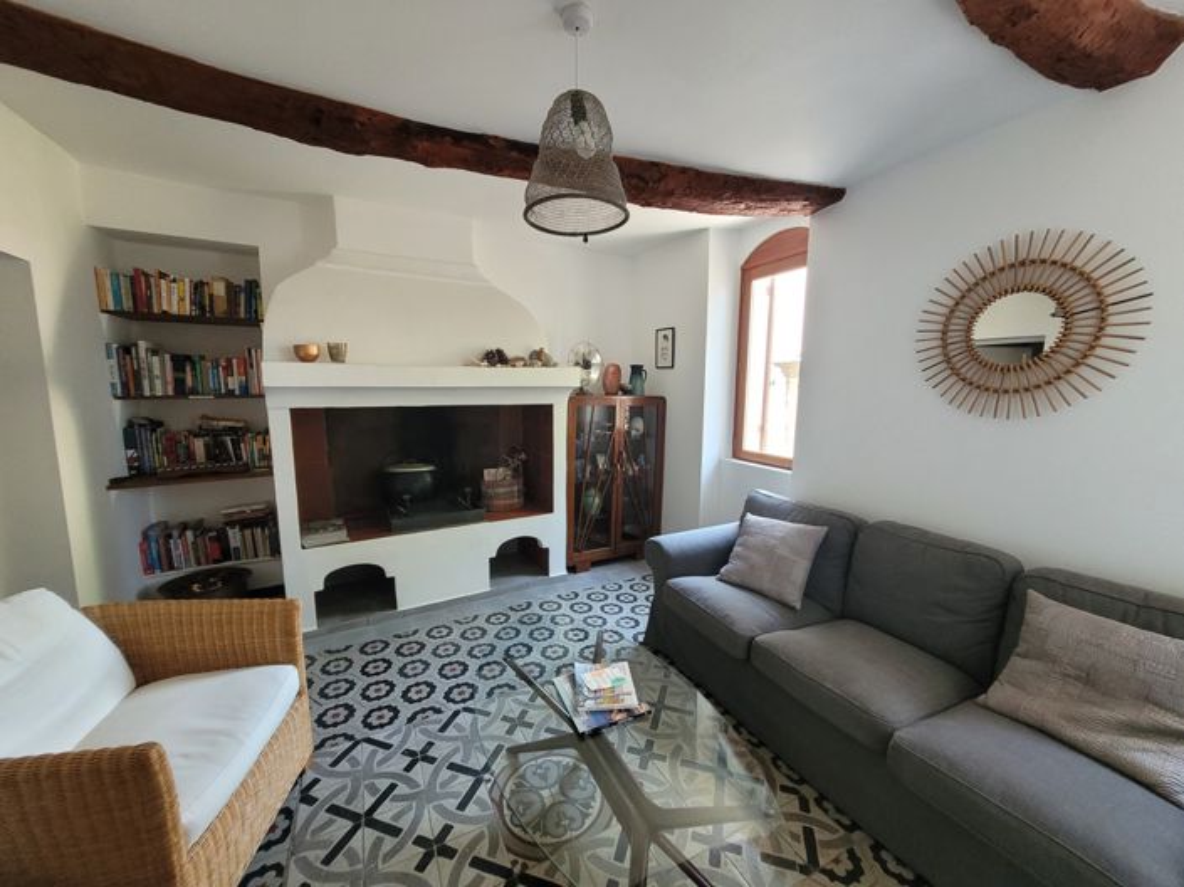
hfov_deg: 106.2
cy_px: 444
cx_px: 592
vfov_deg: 89.9
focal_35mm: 13
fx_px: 444
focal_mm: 1.74
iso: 320
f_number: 2.2
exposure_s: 1/50
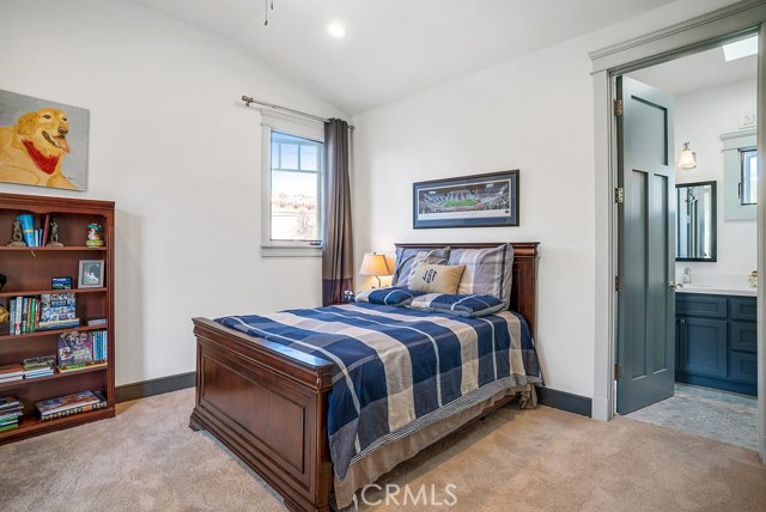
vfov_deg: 67.5
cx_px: 383
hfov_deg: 89.9
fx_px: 383
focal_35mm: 18
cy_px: 256
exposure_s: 1/30
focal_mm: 18
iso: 125
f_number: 8
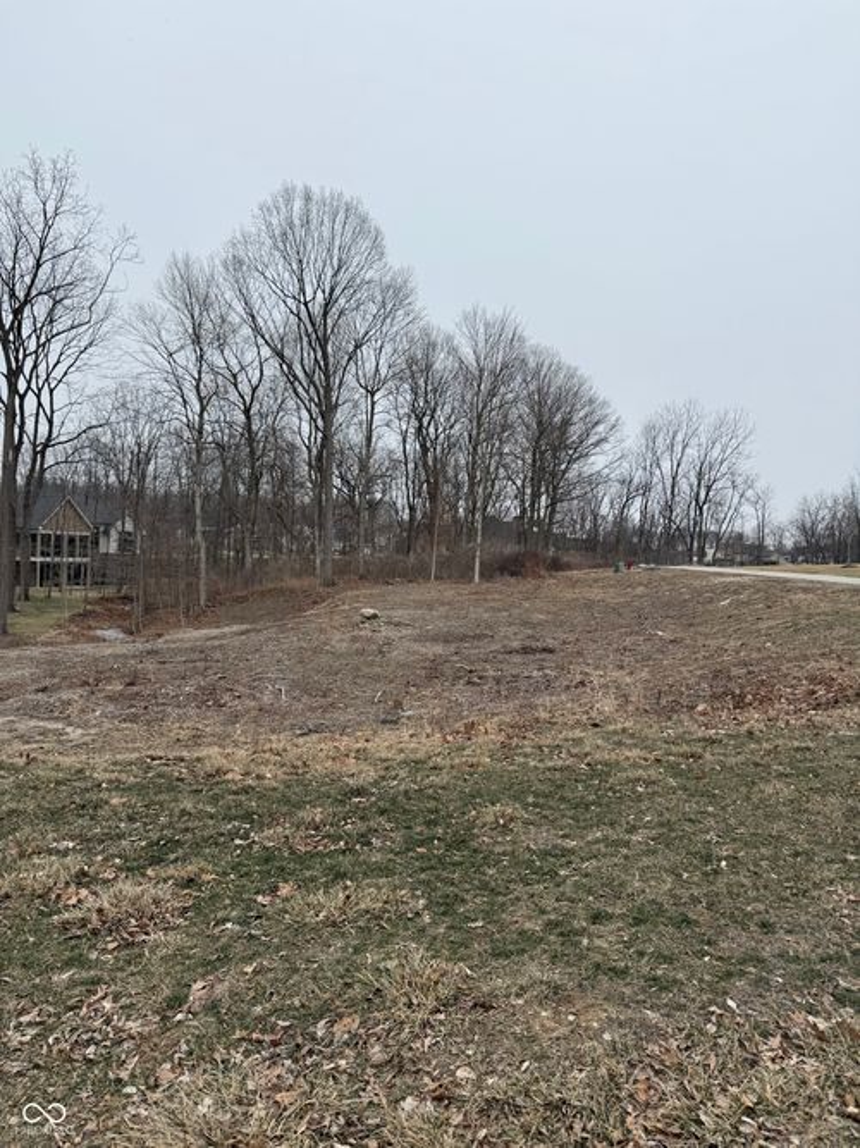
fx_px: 795
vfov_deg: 71.6
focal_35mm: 24
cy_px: 574
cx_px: 430
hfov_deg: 56.8
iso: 80
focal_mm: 6.76
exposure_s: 1/1812
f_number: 1.78
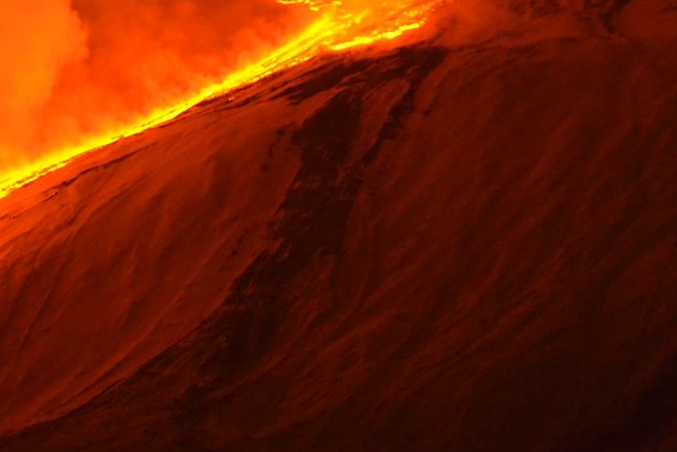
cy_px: -33
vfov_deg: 1.9
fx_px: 13749
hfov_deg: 2.8
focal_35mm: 731
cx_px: 462
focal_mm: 130
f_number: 4.8
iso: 800
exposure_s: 1/1.6
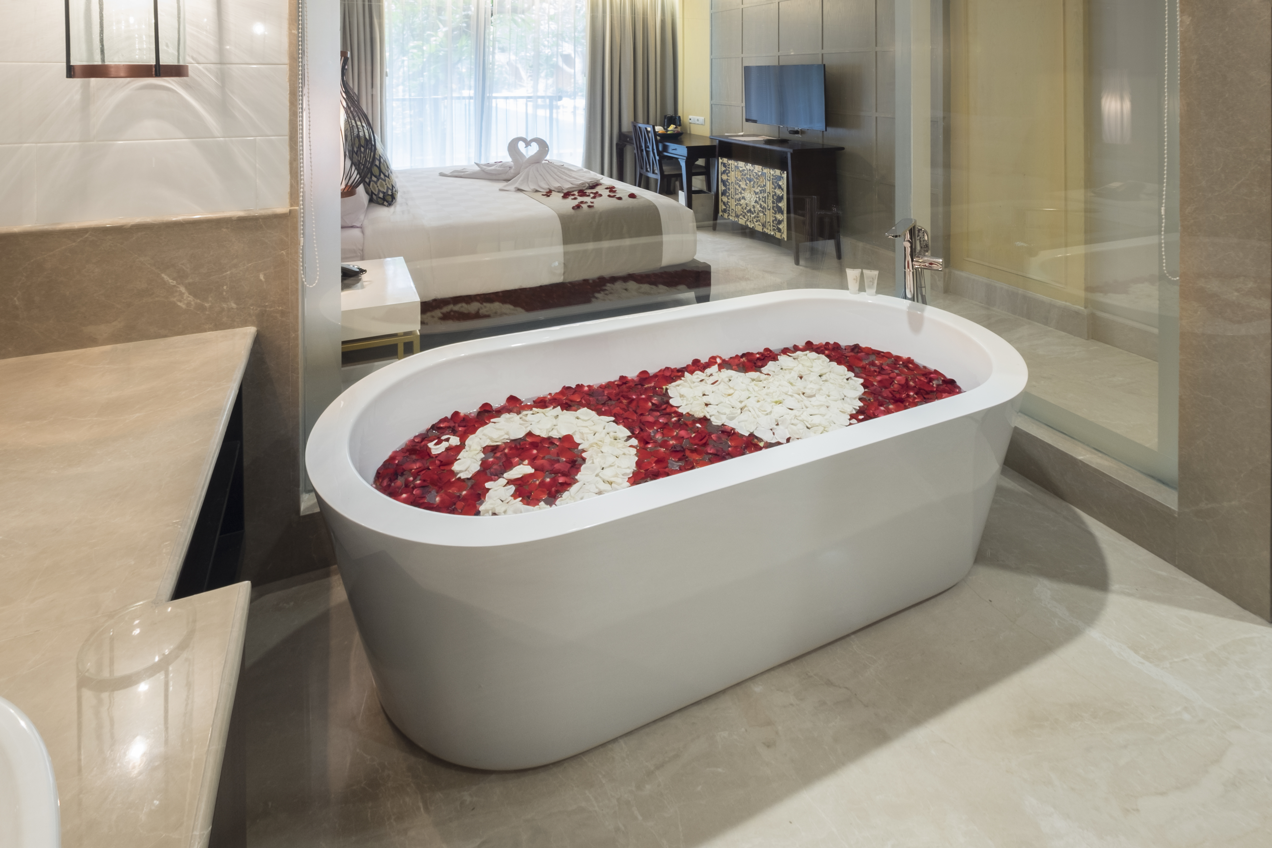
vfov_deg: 77.3
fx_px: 530
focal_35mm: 15
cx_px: 636
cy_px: 424
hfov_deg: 100.4
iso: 400
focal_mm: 10
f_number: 8
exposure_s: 1.5
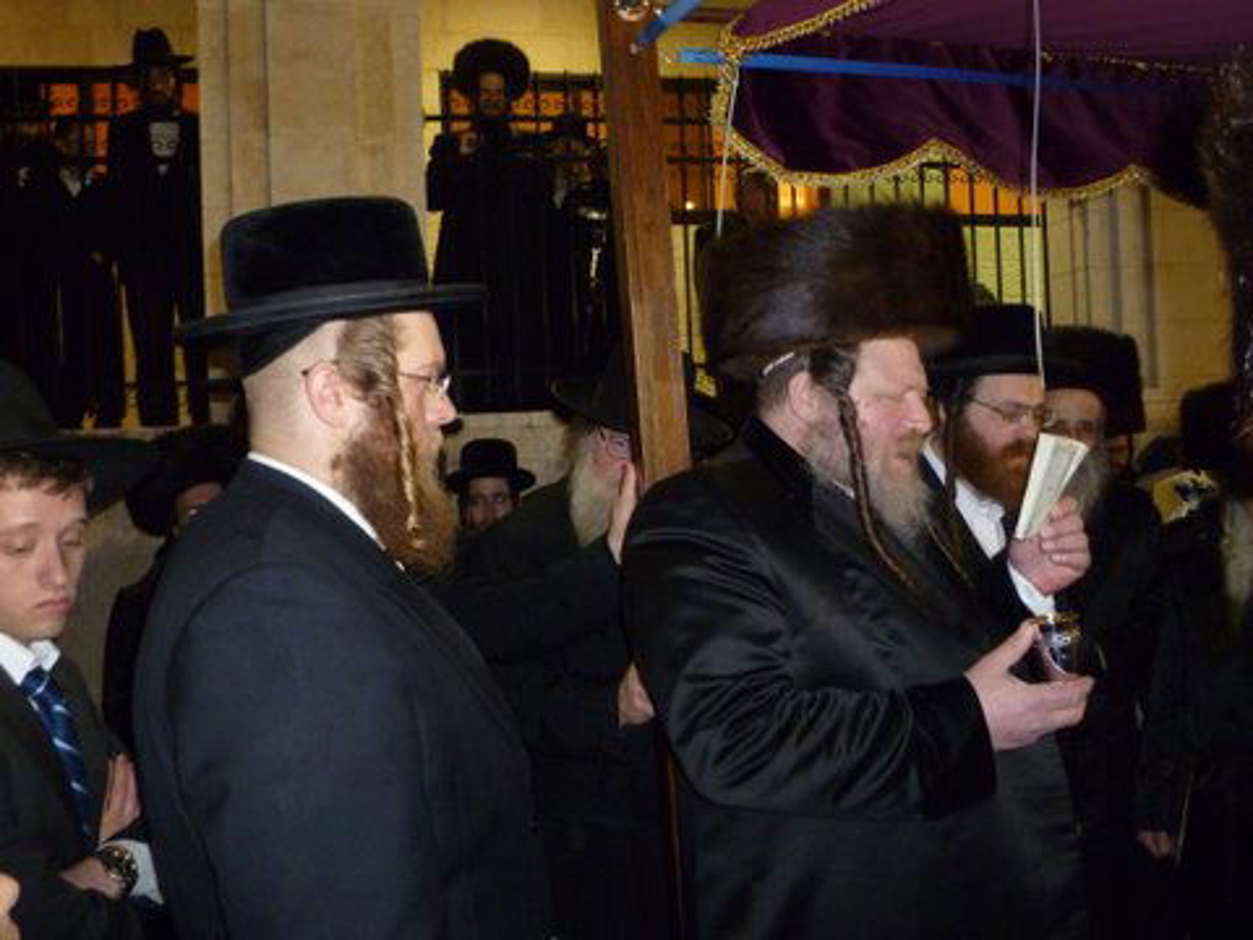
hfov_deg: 60.0
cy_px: 470
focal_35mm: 30
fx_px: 1086
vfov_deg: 46.8
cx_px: 626
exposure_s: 1/30
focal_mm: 5.4
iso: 400
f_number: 3.4
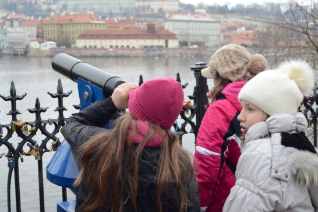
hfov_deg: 37.4
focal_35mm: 53
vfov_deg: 25.5
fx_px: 468
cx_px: 184
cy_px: 84
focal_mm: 28
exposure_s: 1/250
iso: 250
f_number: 4.8
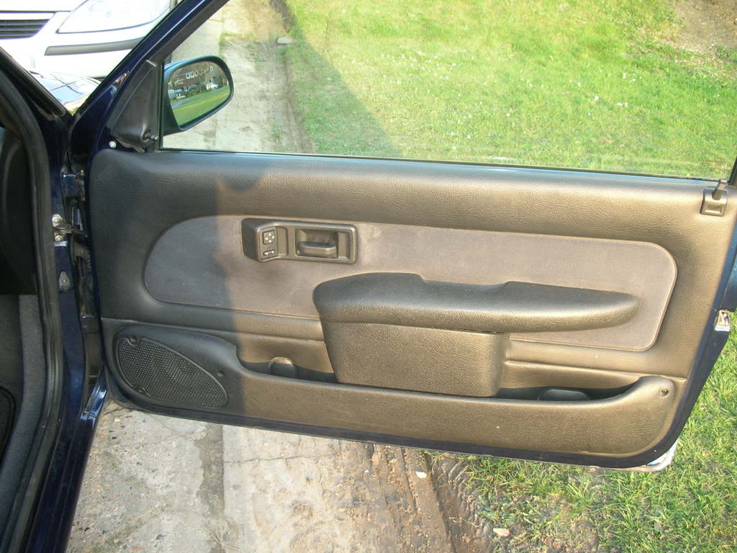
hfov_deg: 52.6
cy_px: 276
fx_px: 745
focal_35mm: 35
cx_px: 368
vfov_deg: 40.7
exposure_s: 1/30
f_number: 3
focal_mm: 5.8
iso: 70
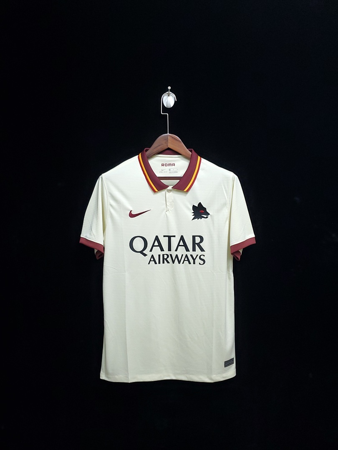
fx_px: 338
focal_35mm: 26
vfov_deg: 67.3
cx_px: 169
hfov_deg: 53.1
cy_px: 225
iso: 200
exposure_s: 1/15
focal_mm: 4.3
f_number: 1.5
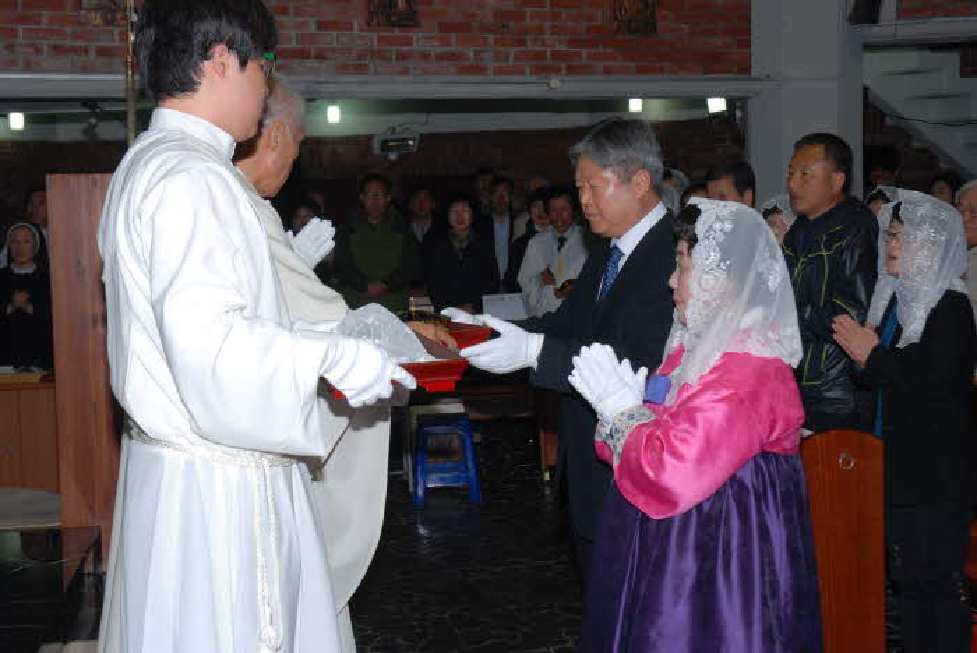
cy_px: 326
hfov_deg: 35.0
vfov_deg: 23.8
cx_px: 488
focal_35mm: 57
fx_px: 1548
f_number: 7.1
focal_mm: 38
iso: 200
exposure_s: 1/60
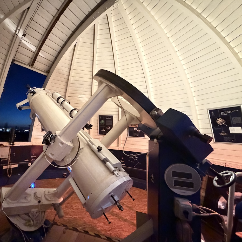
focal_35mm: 17
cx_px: 83
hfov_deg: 81.4
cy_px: 120
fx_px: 134
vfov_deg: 84.0
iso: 2500
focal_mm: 2.22
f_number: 2.2
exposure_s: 1/20
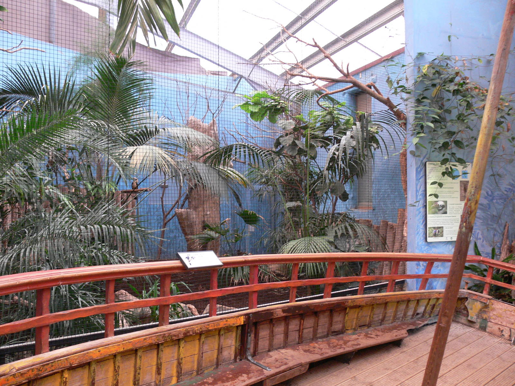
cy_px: 193
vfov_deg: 40.7
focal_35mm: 35
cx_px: 258
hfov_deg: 52.6
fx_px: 521
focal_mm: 7.4
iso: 200
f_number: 2.8
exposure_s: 1/30
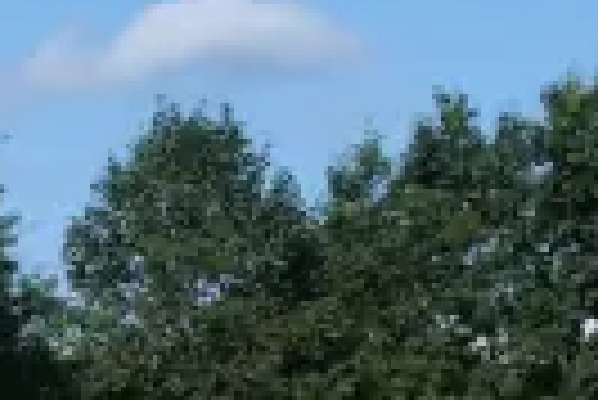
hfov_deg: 7.9
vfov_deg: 6.2
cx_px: -1493
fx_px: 3376
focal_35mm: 203
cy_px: 1252
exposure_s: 1/350
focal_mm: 18
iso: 160
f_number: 7.1
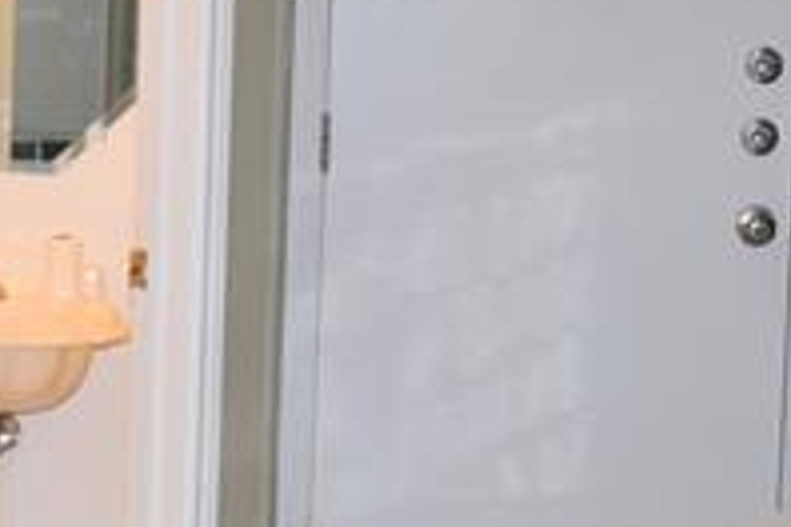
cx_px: -204
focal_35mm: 155
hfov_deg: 12.9
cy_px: 88
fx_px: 3405
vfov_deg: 8.8
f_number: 5
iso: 400
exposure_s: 1/100
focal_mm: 20
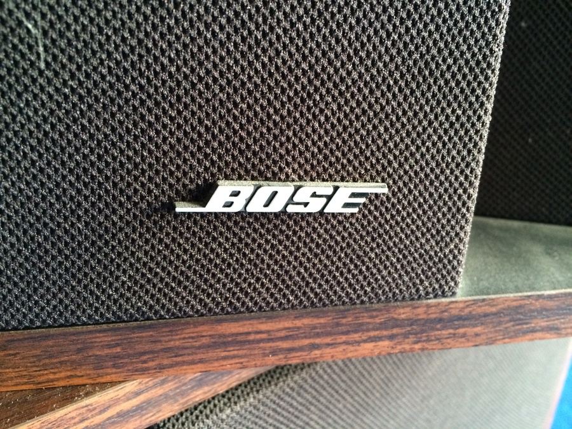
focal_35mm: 30
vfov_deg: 46.8
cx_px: 286
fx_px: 496
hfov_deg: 60.0
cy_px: 214
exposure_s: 1/24
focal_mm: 4.12
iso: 320
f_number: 2.2
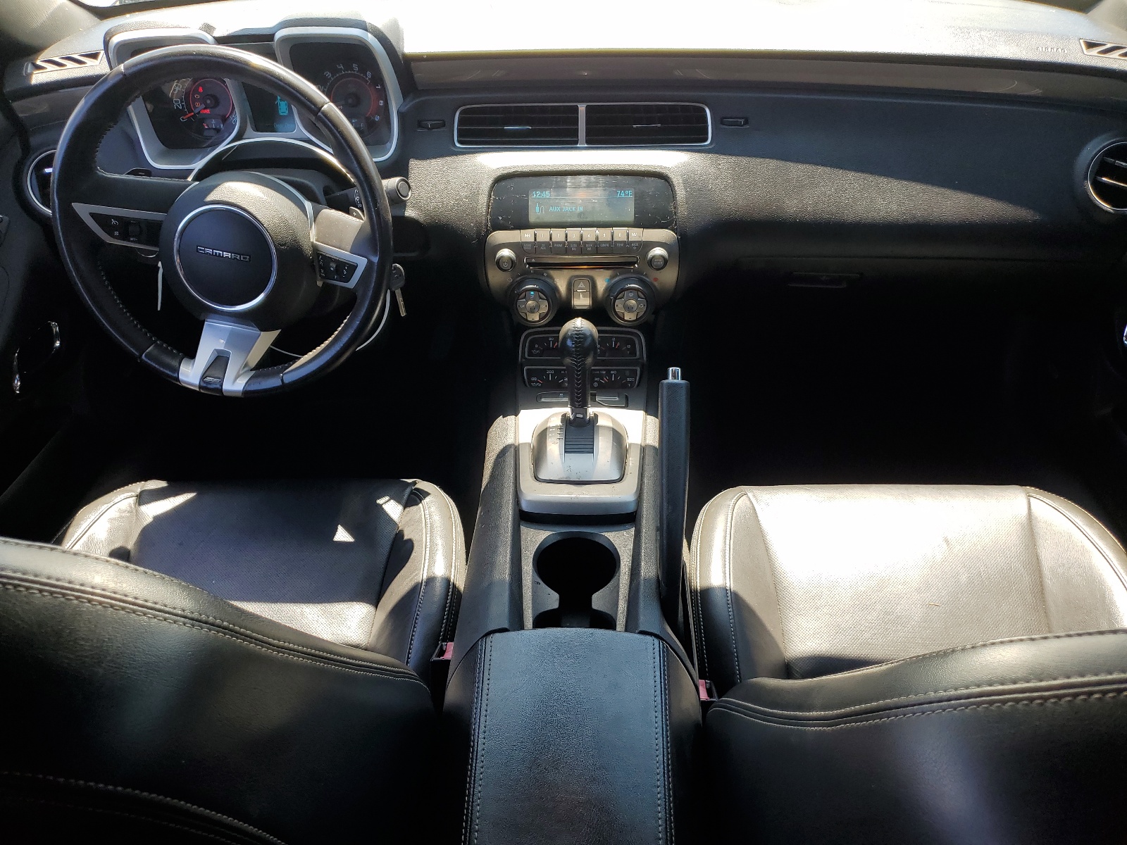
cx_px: 564
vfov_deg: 53.1
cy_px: 422
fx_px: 846
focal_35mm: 26
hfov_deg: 67.3
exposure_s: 1/345
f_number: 1.5
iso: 50
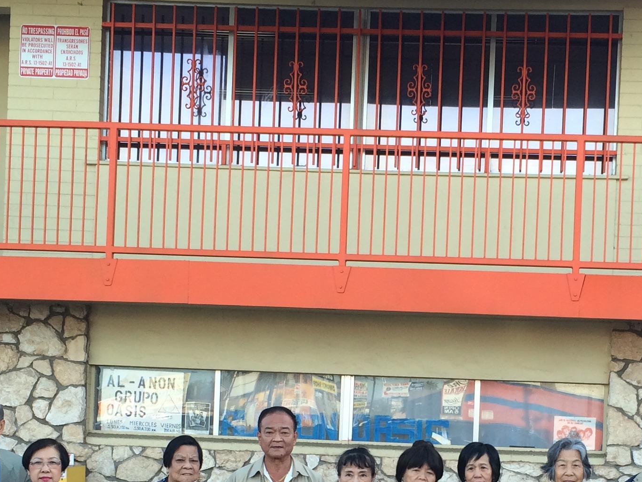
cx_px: 433
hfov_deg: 26.9
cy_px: 448
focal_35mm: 72
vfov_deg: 20.0
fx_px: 1335
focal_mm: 4.12
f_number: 2.2
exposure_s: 1/224
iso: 32
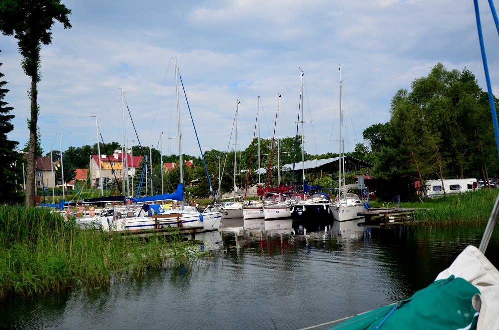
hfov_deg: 53.2
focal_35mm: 36
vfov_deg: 36.7
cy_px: 165
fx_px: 498
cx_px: 250
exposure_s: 1/8000
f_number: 4.5
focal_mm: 24
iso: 1000
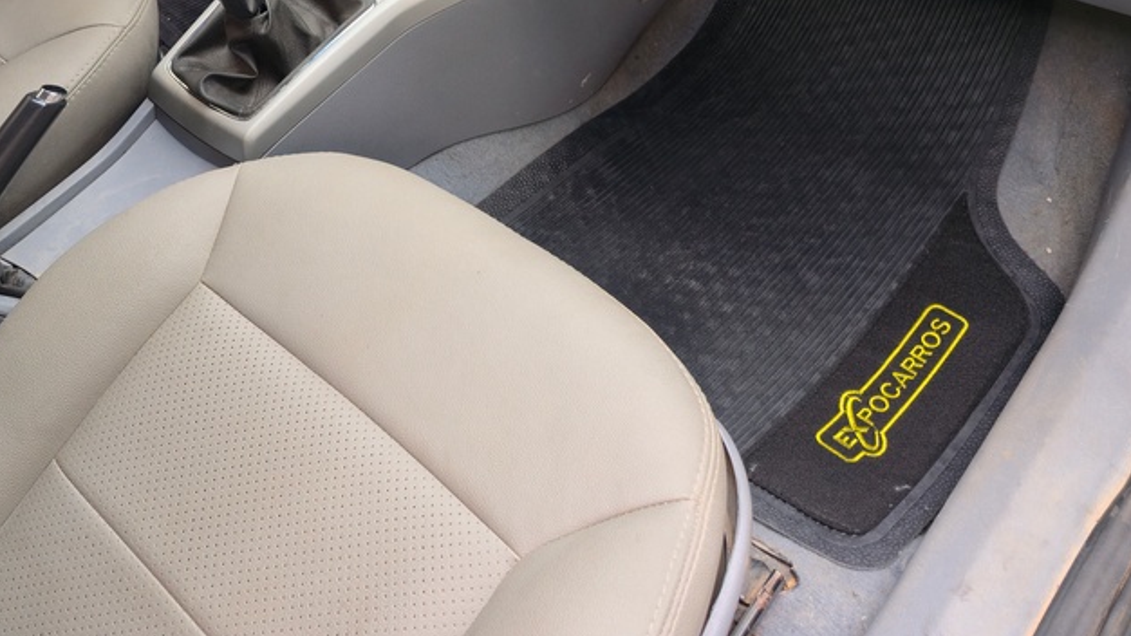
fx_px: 1229
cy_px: -47
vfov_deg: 26.9
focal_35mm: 41
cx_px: 416
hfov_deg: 48.9
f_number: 1.7
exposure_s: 1/60
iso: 50
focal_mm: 6.3
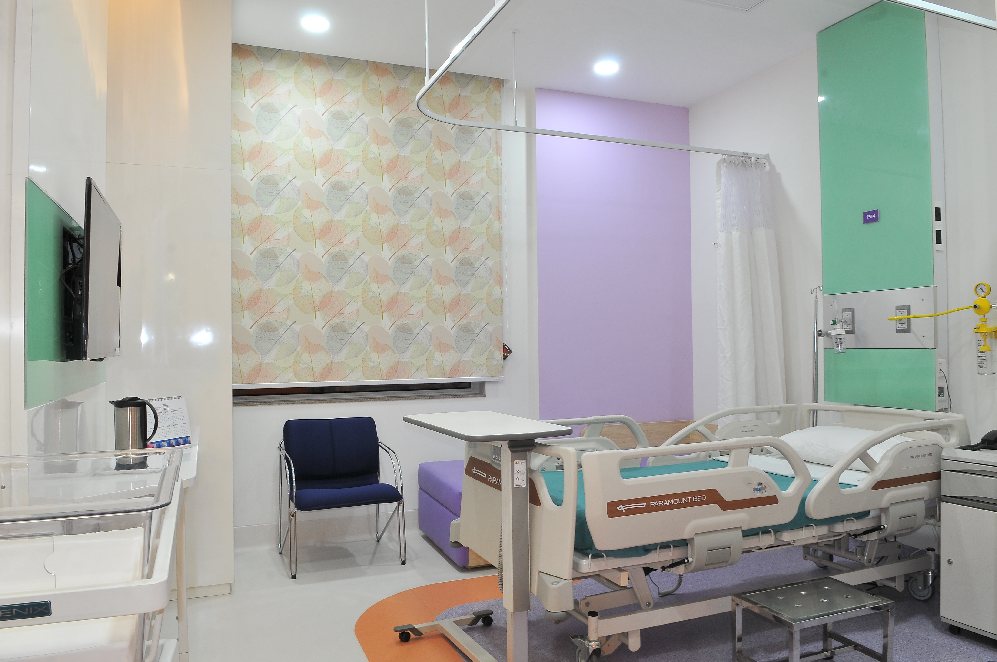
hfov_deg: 70.5
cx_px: 498
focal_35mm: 26
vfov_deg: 50.3
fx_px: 705
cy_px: 331
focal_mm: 17
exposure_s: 1/2.5
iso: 200
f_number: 10
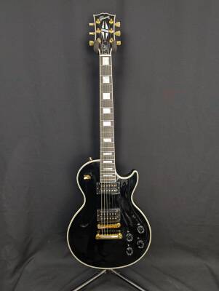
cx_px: 110
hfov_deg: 56.9
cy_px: 146
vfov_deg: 71.5
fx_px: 202
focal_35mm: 24
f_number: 1.68
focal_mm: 6.9
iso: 54
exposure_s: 1/25.2
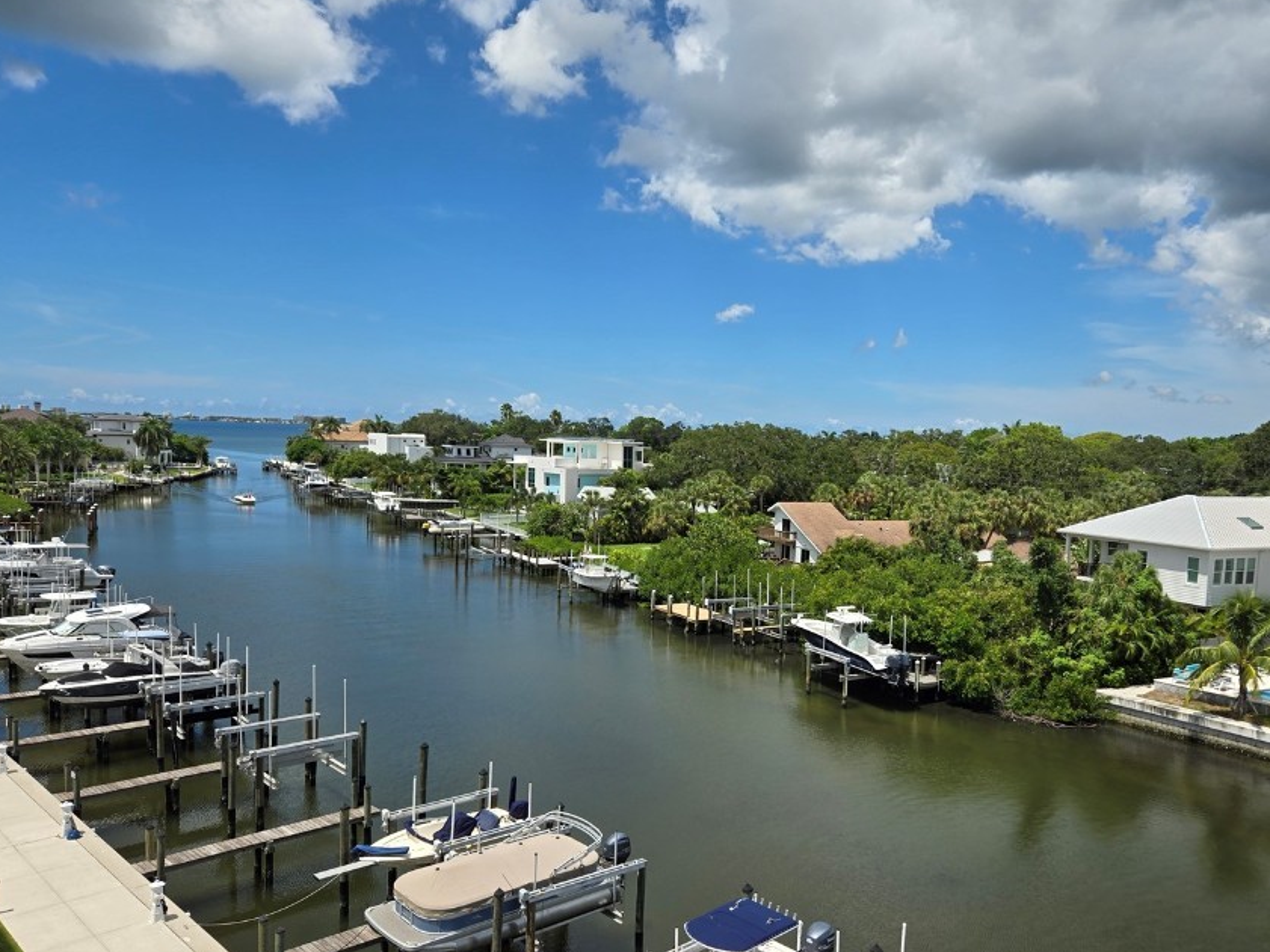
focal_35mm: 28
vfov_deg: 49.6
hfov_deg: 63.2
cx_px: 714
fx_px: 1027
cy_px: 540
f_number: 1.8
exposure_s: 1/2657
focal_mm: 5.4
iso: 25
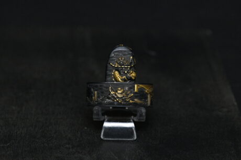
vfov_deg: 13.0
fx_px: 702
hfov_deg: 19.5
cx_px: 120
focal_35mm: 105
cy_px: 80
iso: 5000
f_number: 10
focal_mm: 105
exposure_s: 1/125
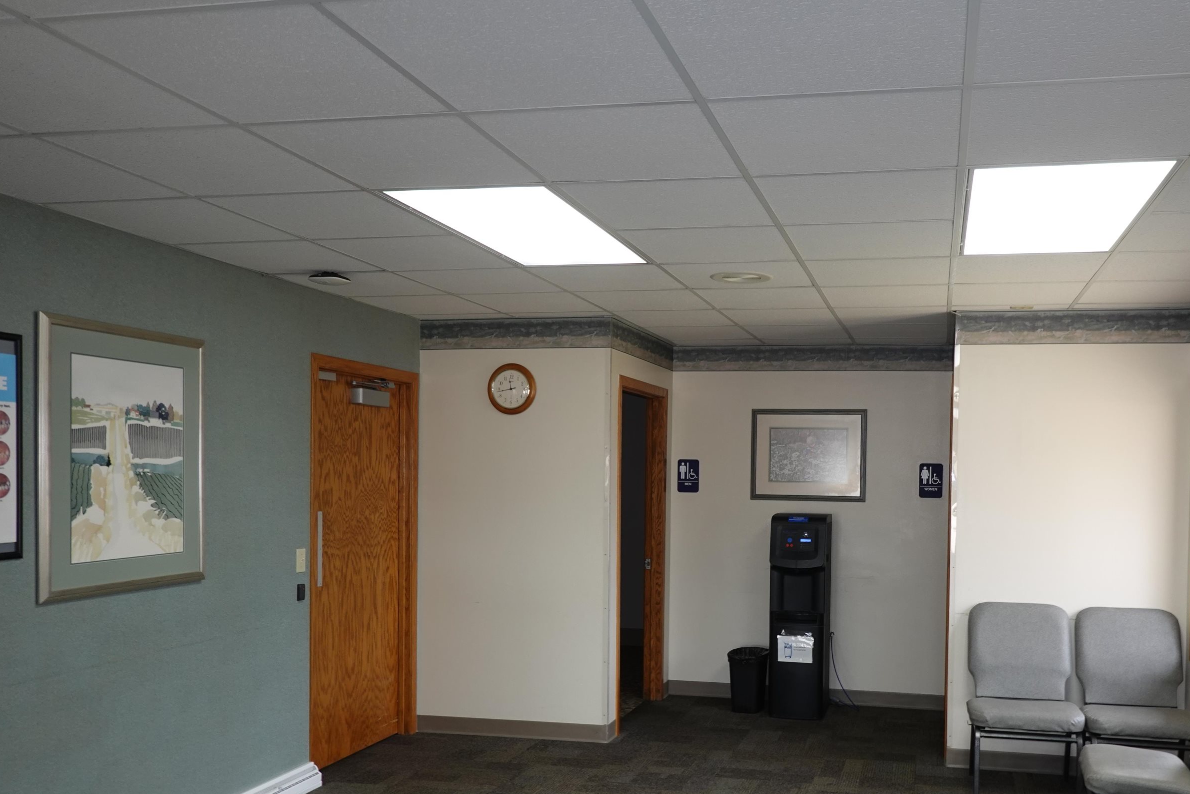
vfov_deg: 42.0
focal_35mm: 31
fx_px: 1025
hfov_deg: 59.5
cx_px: 740
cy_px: 495
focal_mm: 9
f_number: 2.8
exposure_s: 1/30
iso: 200
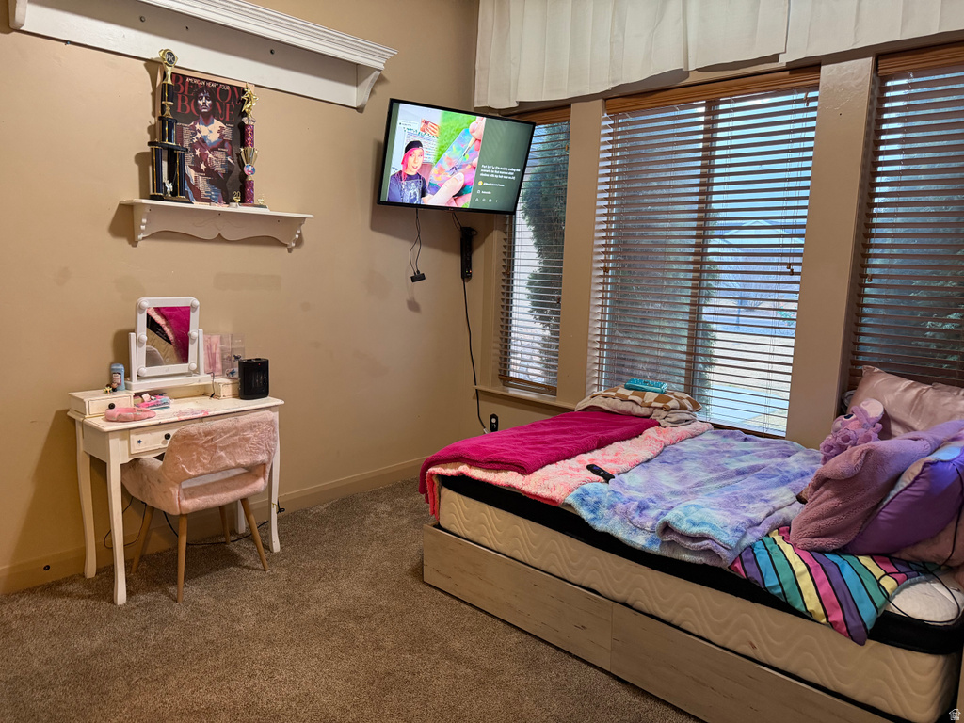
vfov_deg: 56.8
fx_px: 668
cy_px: 362
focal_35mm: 24
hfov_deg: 71.6
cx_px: 482
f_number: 1.78
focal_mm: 6.76
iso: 400
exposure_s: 1/60
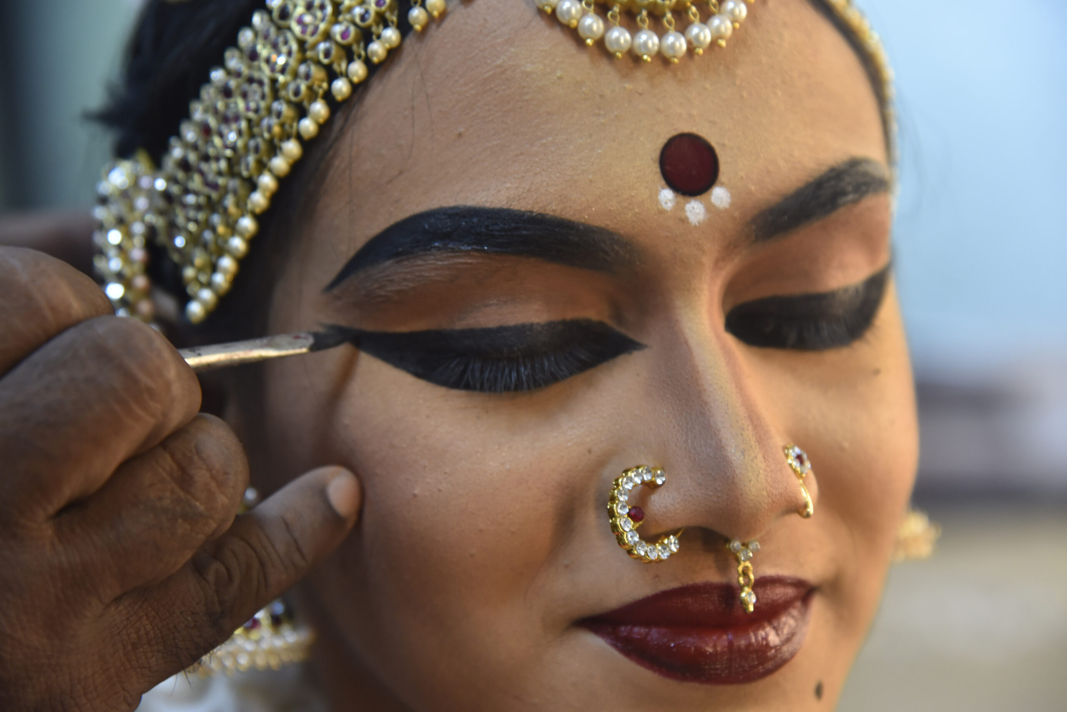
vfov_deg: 11.4
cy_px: 356
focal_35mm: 120
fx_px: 3558
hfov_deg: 17.1
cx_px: 534
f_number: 4
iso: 1250
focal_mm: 120
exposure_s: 1/100
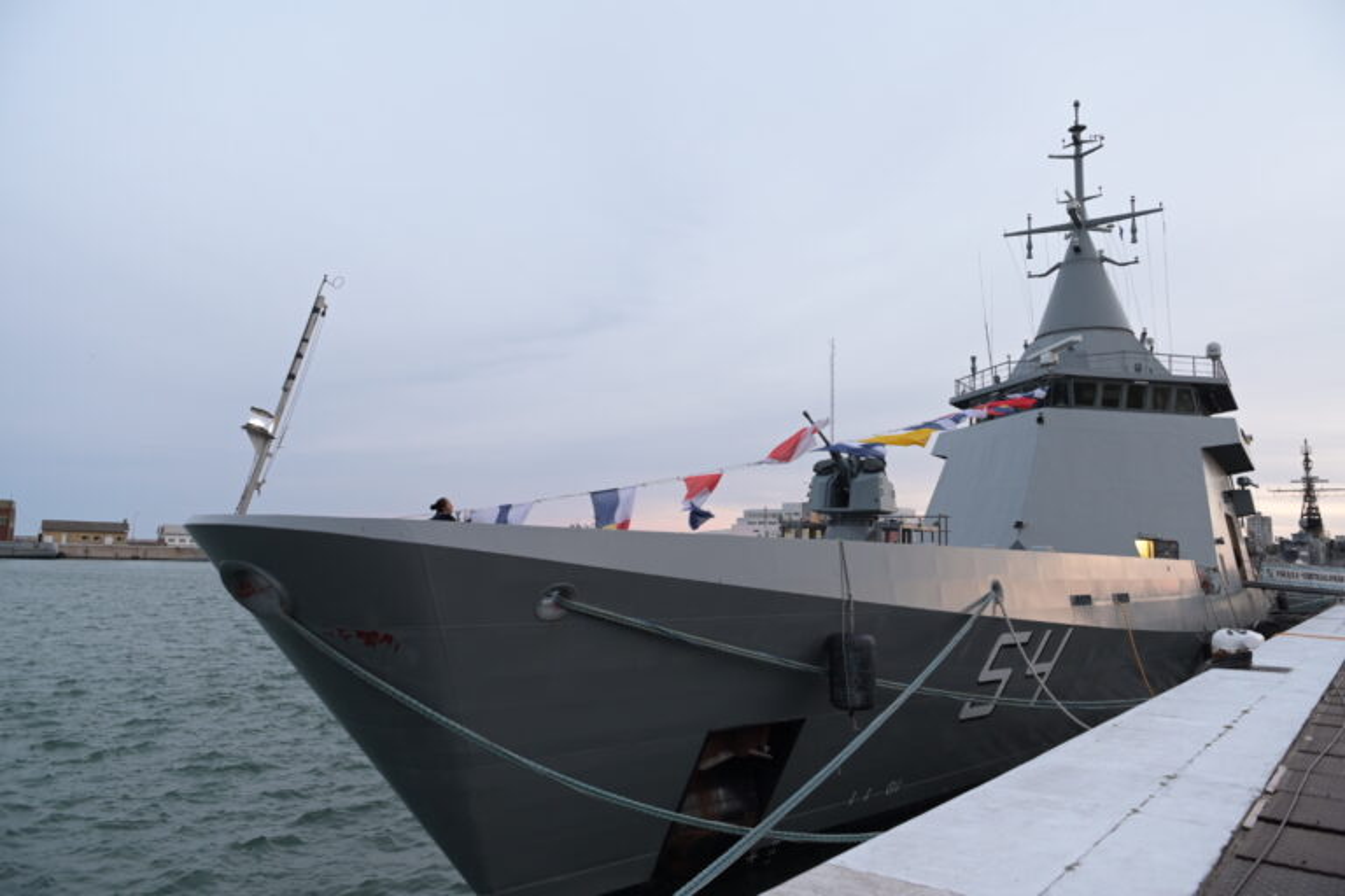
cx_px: 672
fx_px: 897
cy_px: 448
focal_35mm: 24
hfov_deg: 73.7
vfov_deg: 53.1
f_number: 4
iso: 800
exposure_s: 1/60
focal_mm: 24
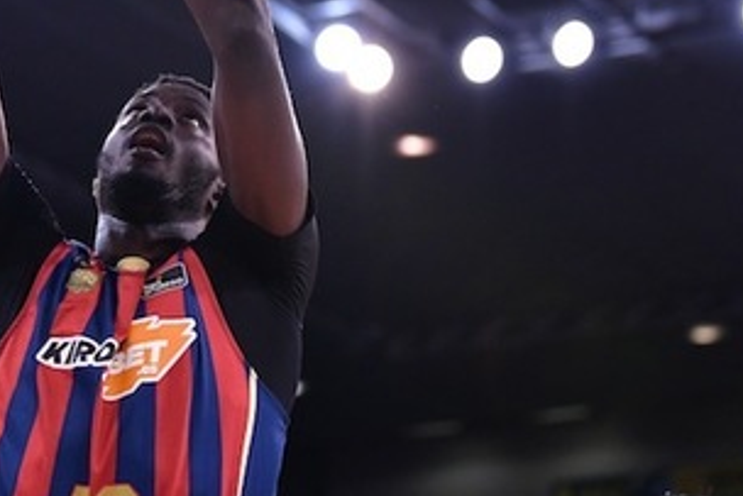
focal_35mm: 167
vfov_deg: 8.2
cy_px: 12
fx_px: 3448
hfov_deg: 12.2
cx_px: 142
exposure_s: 1/800
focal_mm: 70
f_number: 2.8
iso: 1600
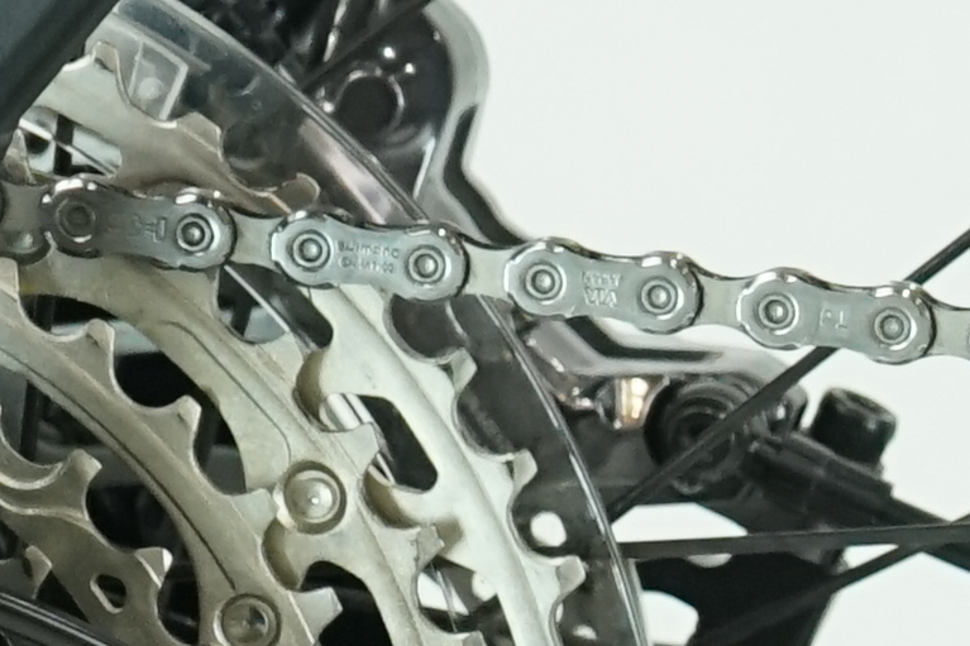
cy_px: 999
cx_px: 2375
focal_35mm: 352
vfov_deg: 3.9
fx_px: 9482
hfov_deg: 5.6
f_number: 5.6
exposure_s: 1/200
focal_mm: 45
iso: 1600
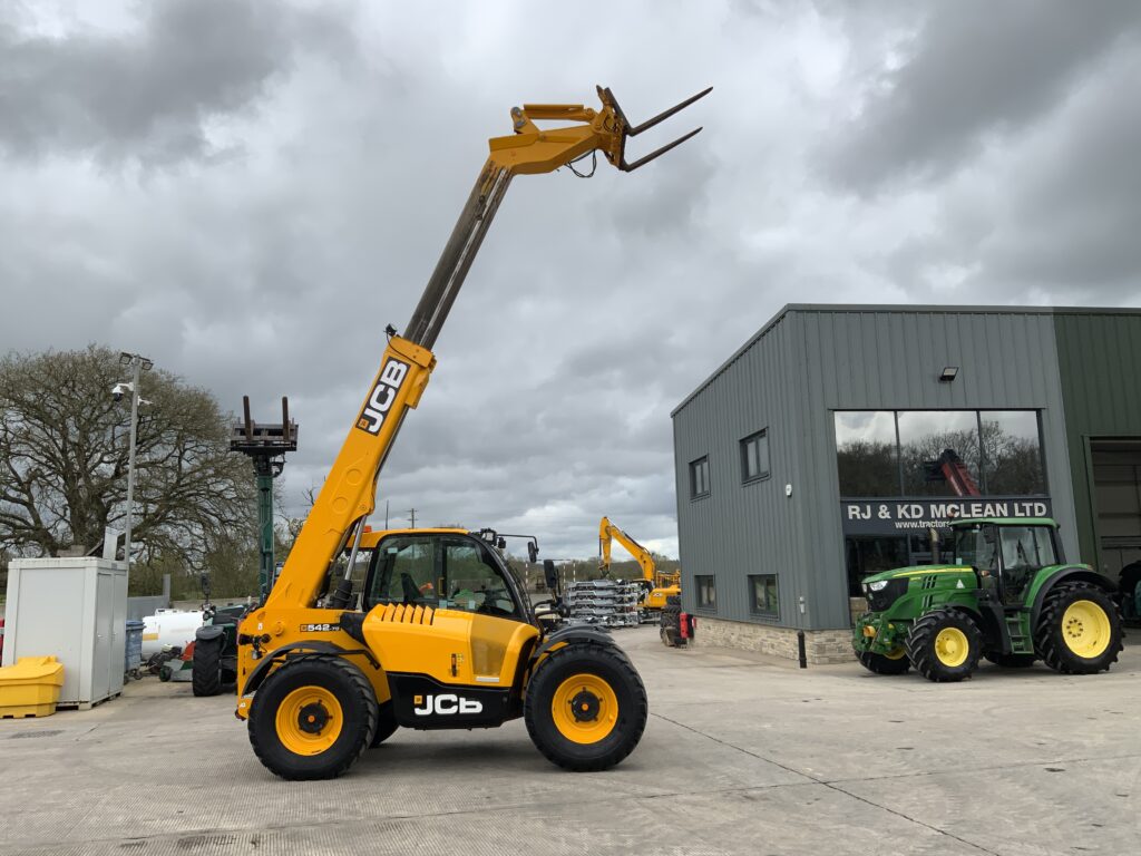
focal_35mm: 29
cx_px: 570
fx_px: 956
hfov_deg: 61.7
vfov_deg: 48.2
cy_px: 428
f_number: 1.8
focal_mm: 3
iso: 16
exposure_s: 1/1076
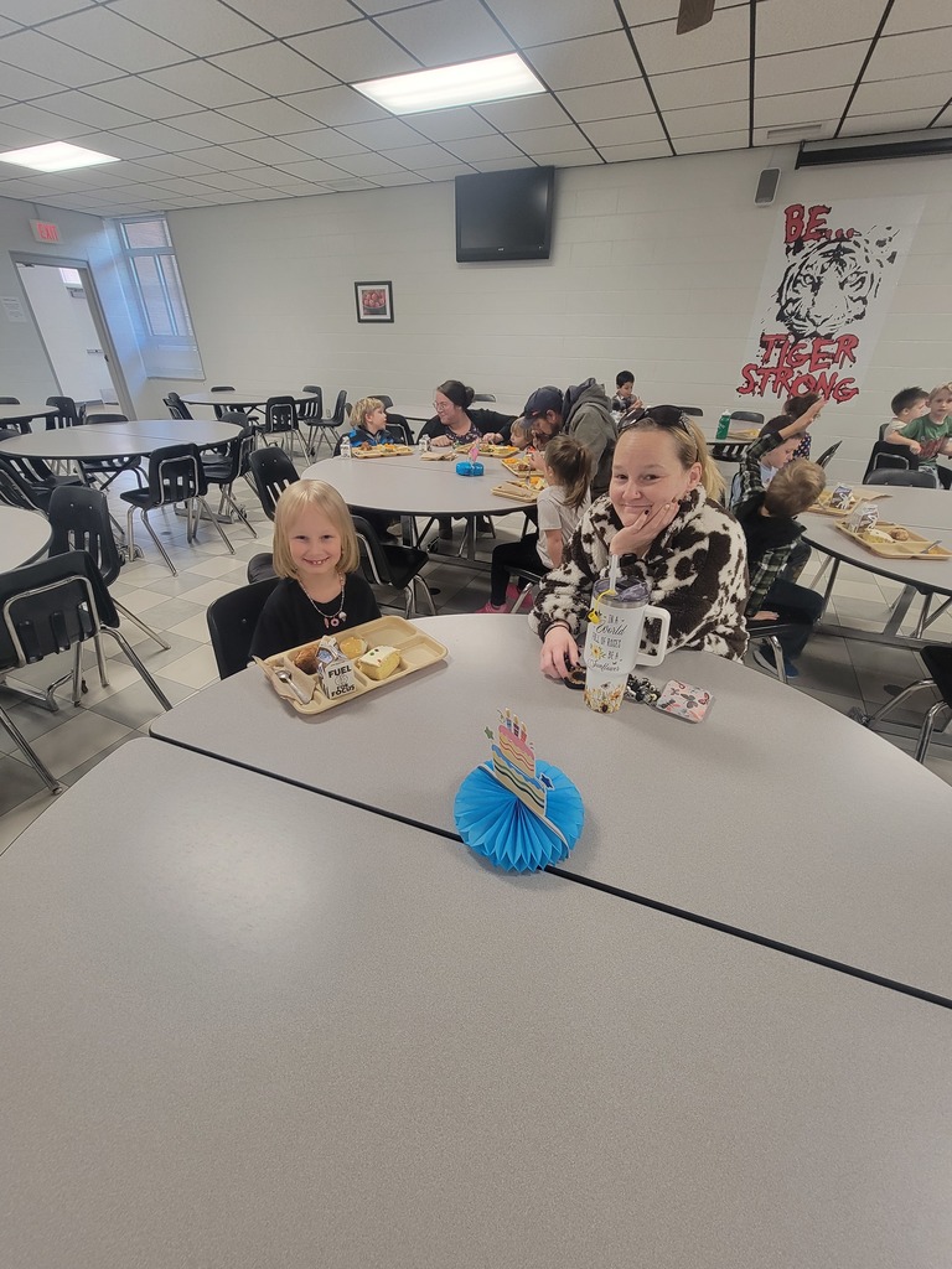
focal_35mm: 13
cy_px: 634
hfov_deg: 89.9
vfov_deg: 106.2
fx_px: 477
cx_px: 476
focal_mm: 2.2
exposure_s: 1/60
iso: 200
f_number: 2.2
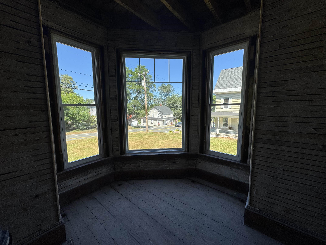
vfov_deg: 85.7
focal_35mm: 14
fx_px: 132
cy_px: 122
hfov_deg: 102.1
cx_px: 163
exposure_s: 1/552
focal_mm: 2.22
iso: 50
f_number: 2.2
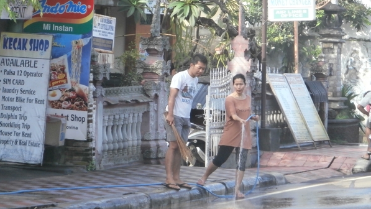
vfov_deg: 5.5
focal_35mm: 219
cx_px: 185
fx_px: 2155
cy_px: 136
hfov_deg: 9.8
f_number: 5.8
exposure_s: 1/125
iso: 200
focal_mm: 35.34
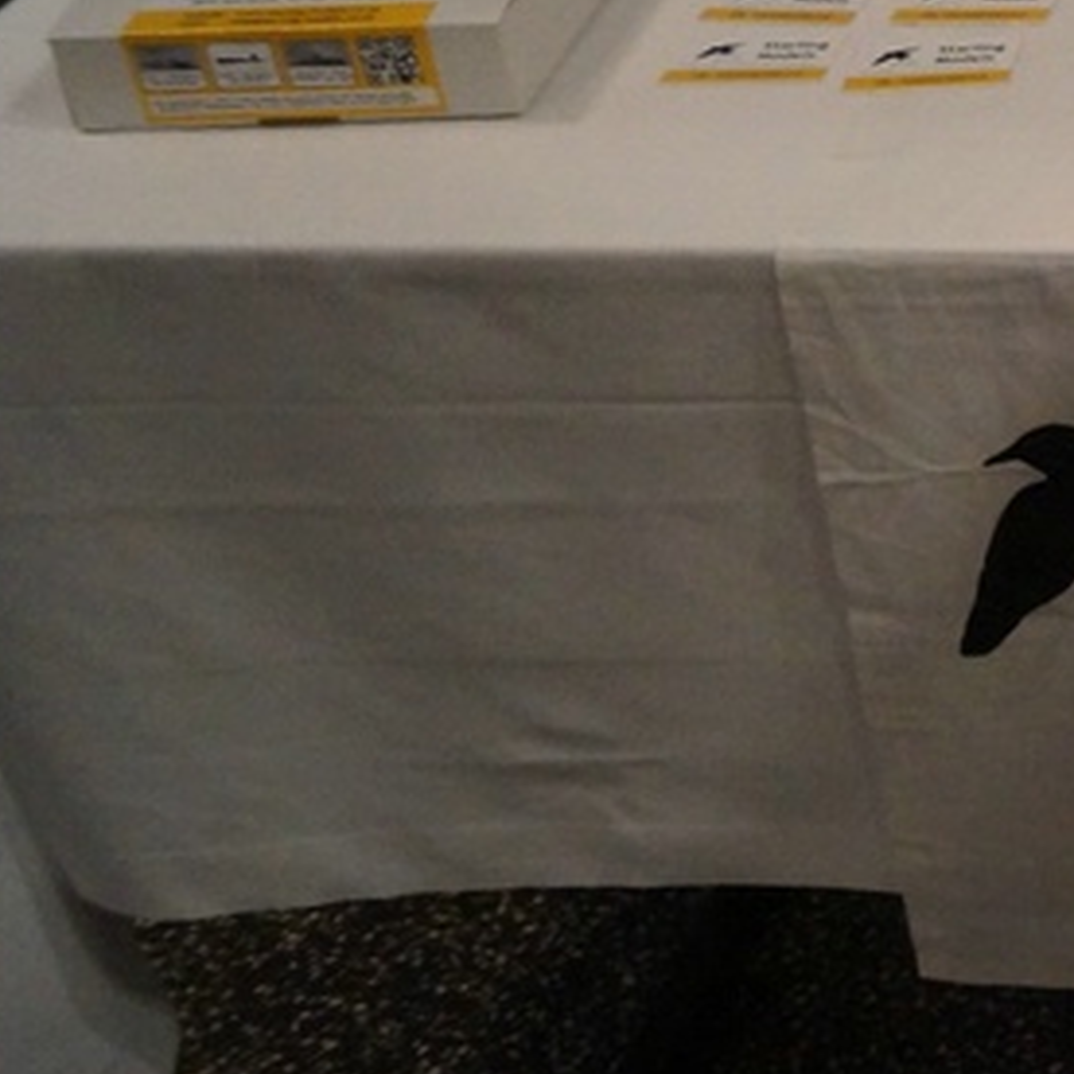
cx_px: 1887
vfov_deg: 20.4
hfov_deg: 17.3
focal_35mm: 83
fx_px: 2913
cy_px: 66
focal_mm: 18
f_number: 3.5
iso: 3200
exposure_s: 1/160
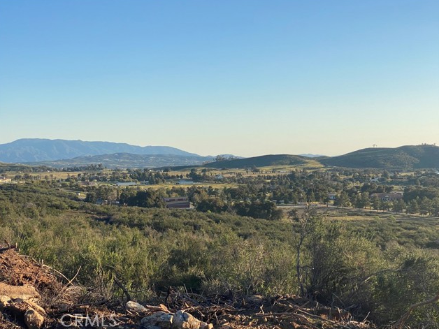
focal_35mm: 53
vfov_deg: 27.5
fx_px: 672
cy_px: 163
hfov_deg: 36.2
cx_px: 220
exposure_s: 1/1043
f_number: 2
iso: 20
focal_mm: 6
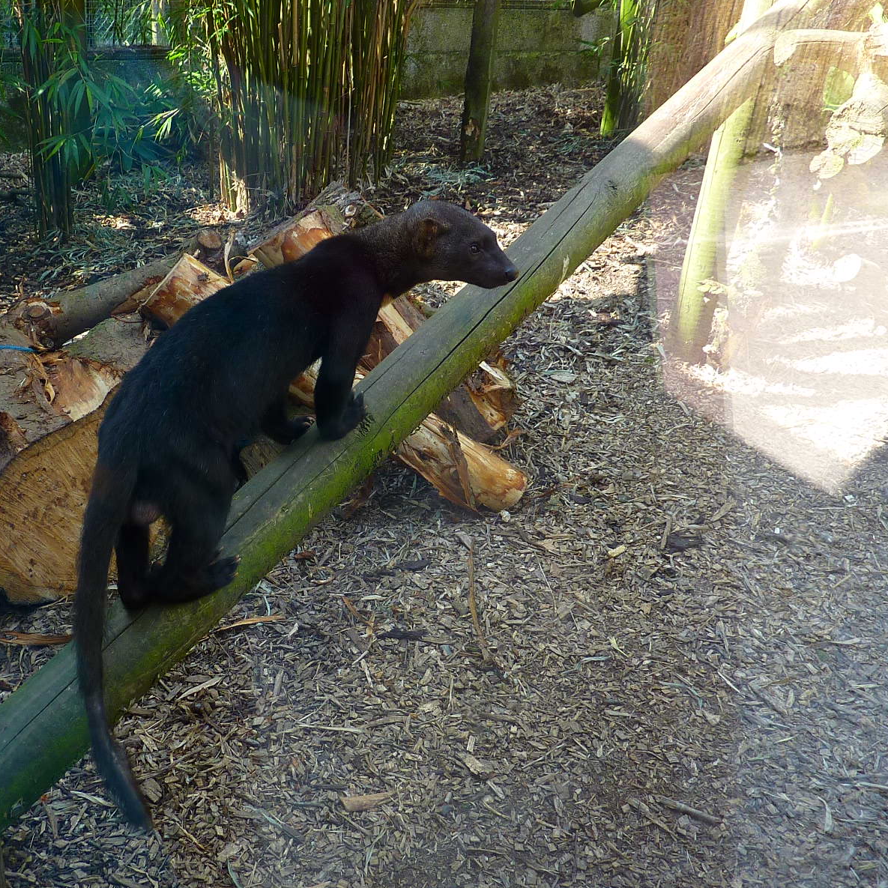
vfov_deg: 44.9
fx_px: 1074
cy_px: 446
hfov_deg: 44.4
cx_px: 317
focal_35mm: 37
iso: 80
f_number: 3.3
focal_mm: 4.1
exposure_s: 1/60
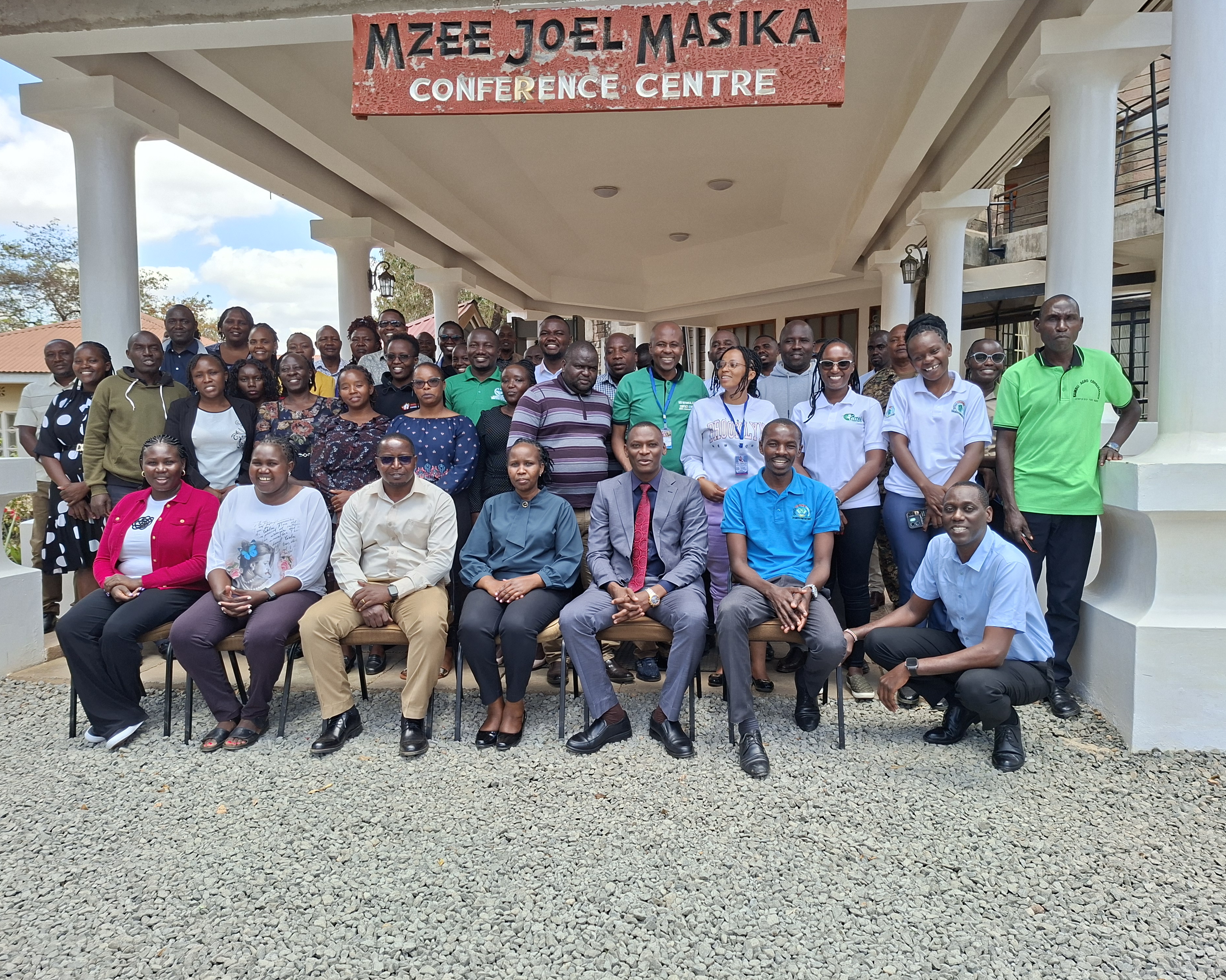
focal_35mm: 24
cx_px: 615
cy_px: 490
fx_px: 871
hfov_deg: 70.3
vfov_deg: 58.8
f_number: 1.8
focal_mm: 5.54
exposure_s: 1/495
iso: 50
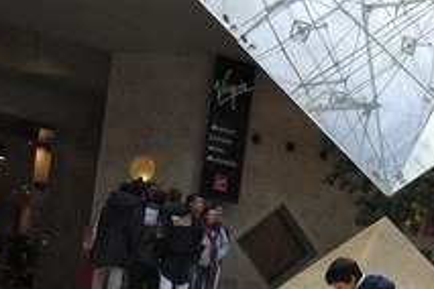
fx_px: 856
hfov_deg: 27.2
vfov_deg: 18.7
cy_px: 283
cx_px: 406
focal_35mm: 71
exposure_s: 1/60
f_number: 6.7
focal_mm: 24
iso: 160
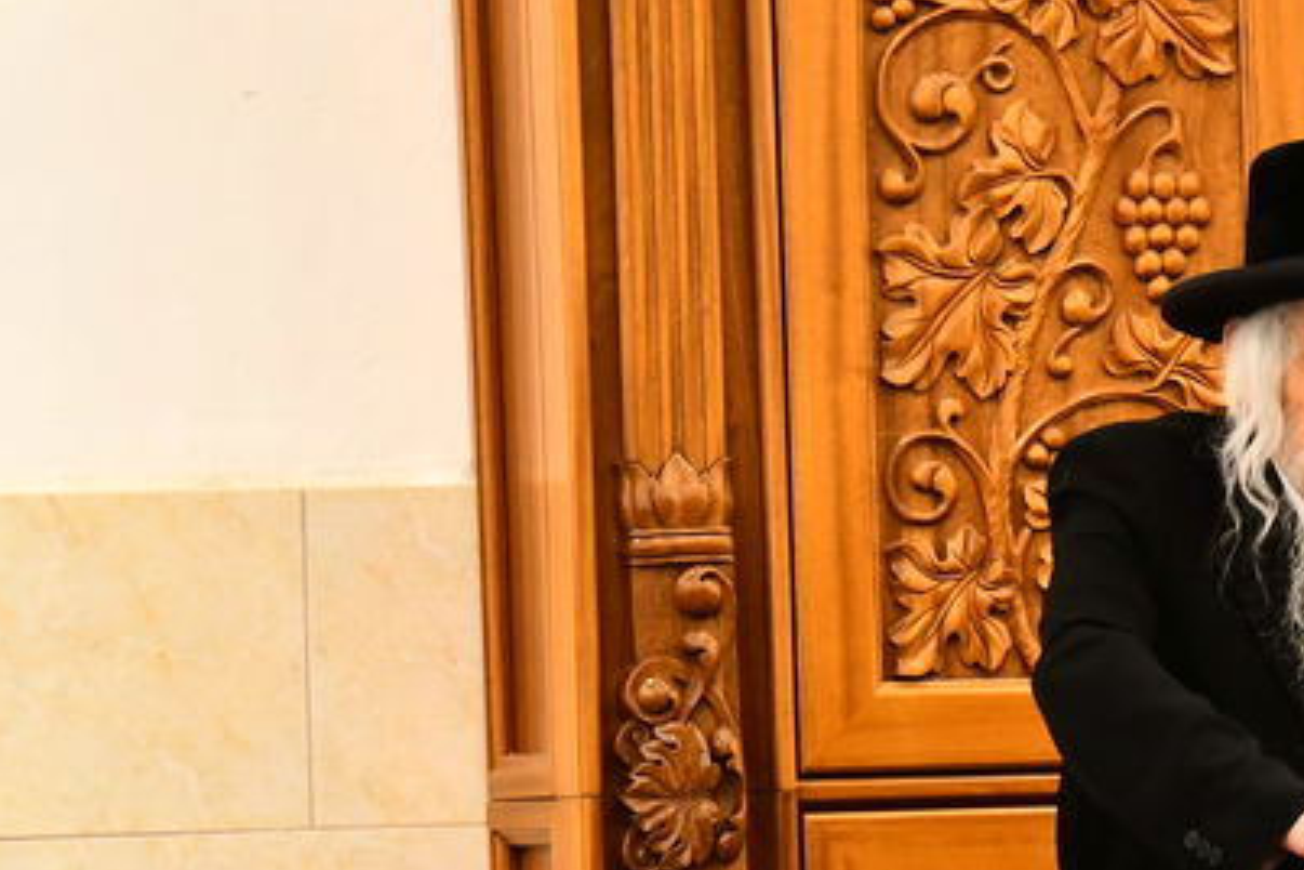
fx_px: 18907
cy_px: 670
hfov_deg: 3.9
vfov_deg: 2.6
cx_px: 1327
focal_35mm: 522
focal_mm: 150
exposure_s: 1/160
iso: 2500
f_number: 5.6
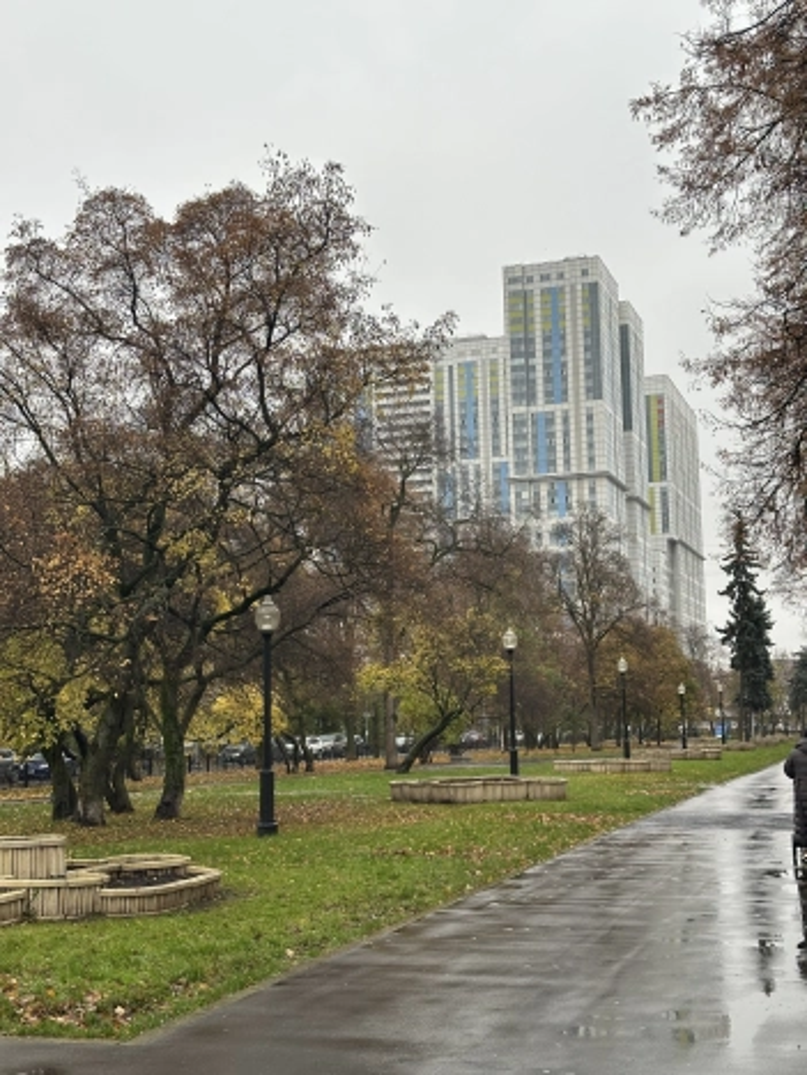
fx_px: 1492
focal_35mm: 48
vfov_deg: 39.7
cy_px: 538
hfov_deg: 30.3
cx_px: 404
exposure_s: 1/303
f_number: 1.78
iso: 64
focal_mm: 6.86
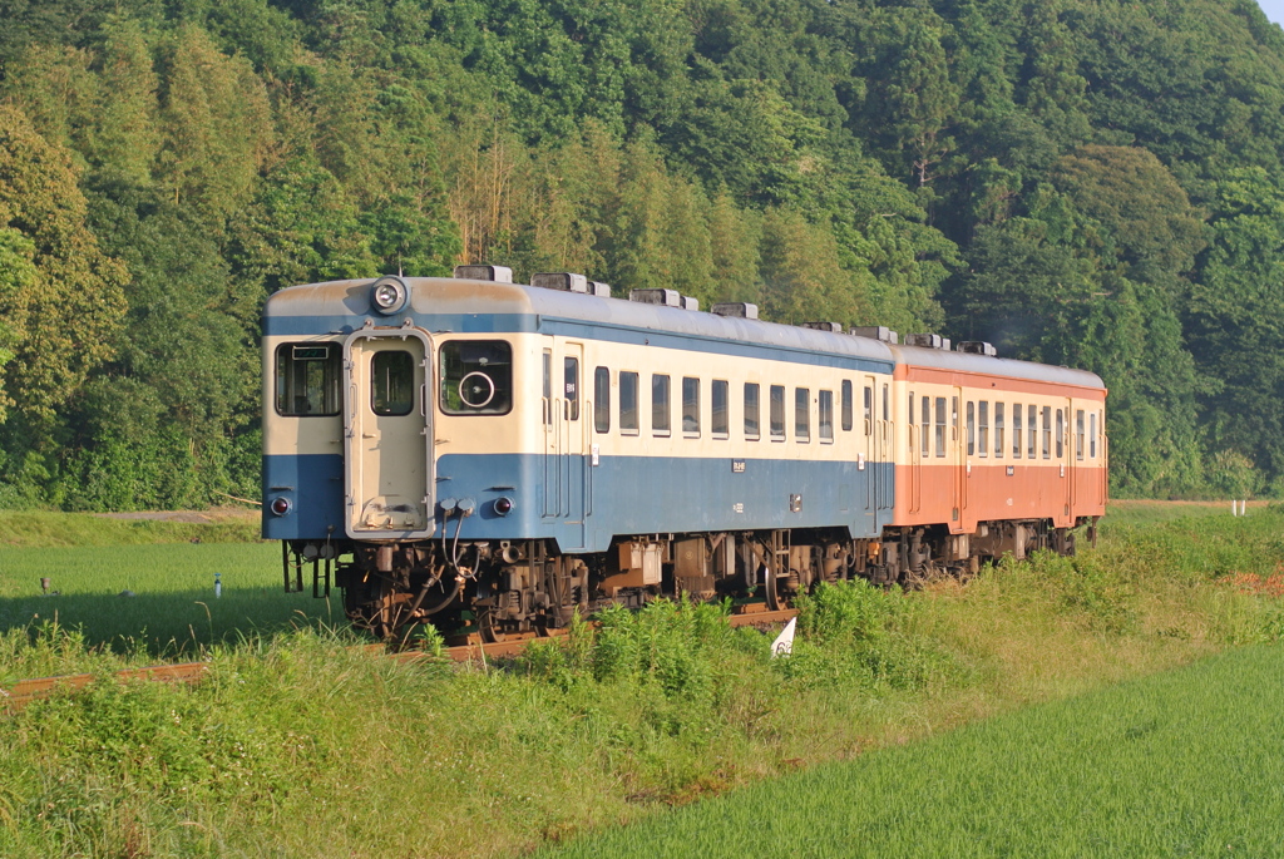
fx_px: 4820
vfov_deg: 10.2
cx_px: 642
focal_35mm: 135
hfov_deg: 15.2
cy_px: 430
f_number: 3.2
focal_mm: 50
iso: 100
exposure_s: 1/800
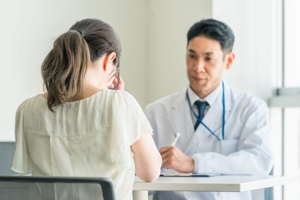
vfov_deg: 7.7
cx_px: 150
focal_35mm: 179
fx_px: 1491
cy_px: 100
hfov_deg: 11.5
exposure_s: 1/200
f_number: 5.6
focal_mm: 179
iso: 400
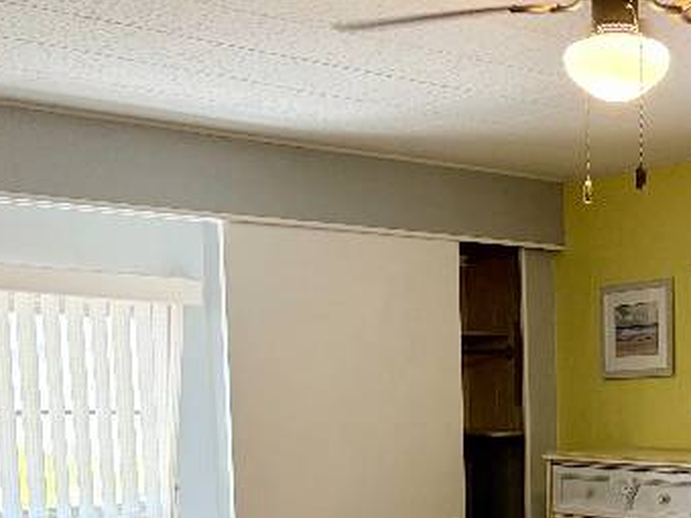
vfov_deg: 21.6
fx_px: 1298
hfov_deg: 28.2
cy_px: 549
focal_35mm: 65
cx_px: 673
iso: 125
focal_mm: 5.96
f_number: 1.6
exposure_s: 1/60
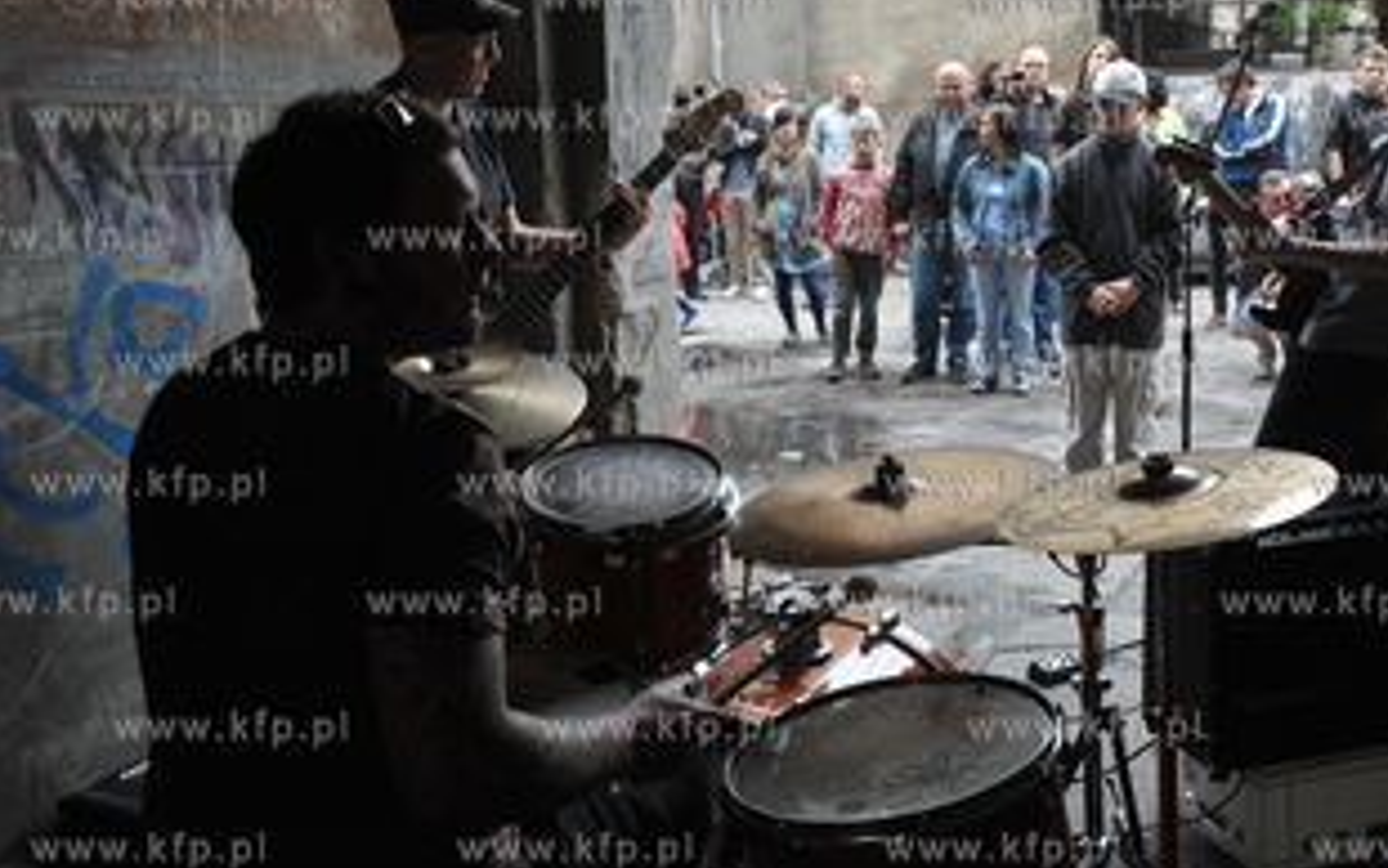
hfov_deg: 47.0
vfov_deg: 30.6
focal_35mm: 42
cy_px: 421
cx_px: 815
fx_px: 1589
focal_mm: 32
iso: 800
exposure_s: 1/200
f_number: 6.3
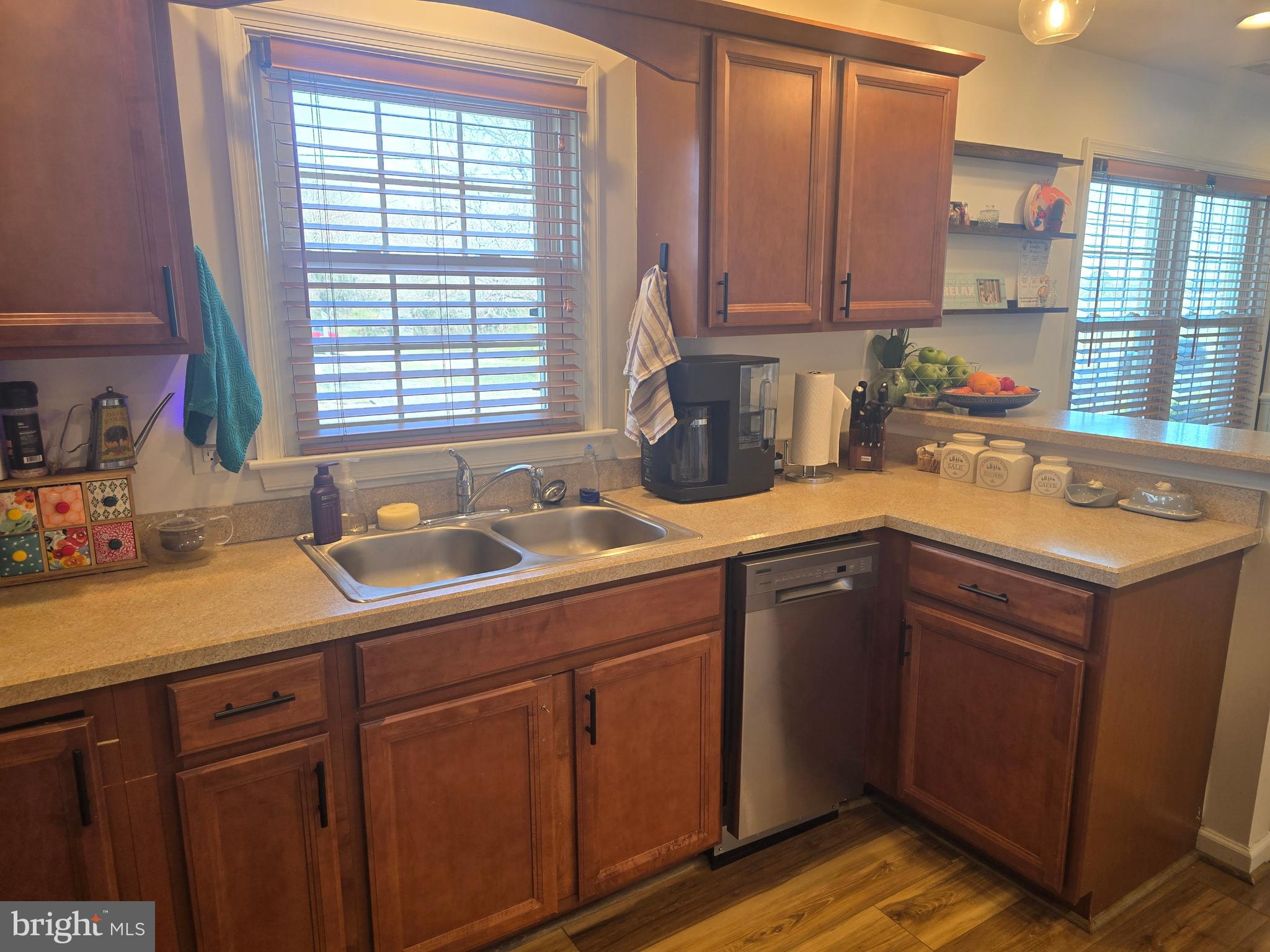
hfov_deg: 73.9
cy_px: 476
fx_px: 844
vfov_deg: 58.9
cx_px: 635
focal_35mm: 23
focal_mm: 6.3
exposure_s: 1/120
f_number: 1.7
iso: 80
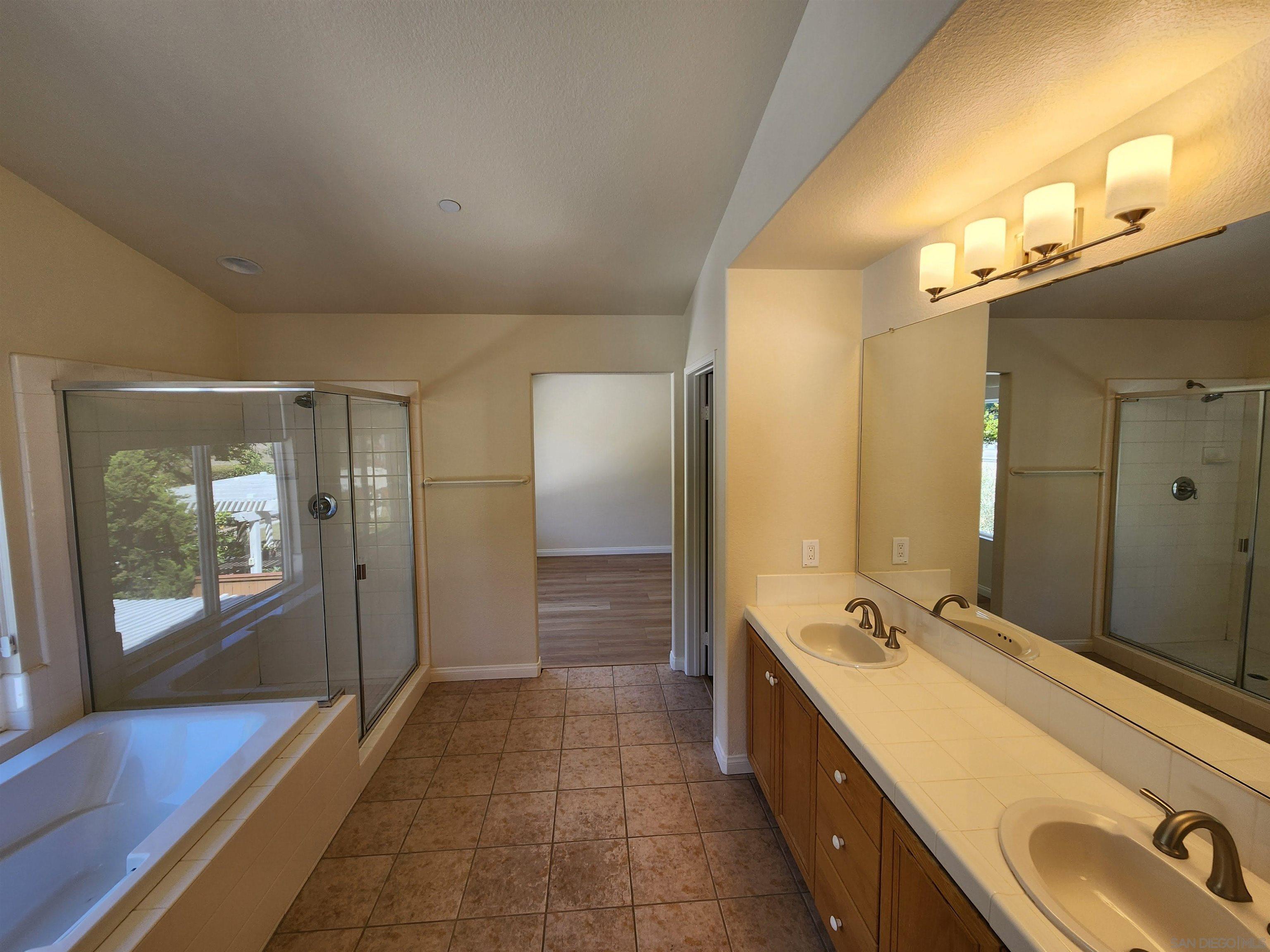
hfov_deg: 106.2
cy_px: 476
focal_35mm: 13
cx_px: 635
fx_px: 477
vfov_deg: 89.9
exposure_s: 1/136
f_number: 2.2
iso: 50
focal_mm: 2.2
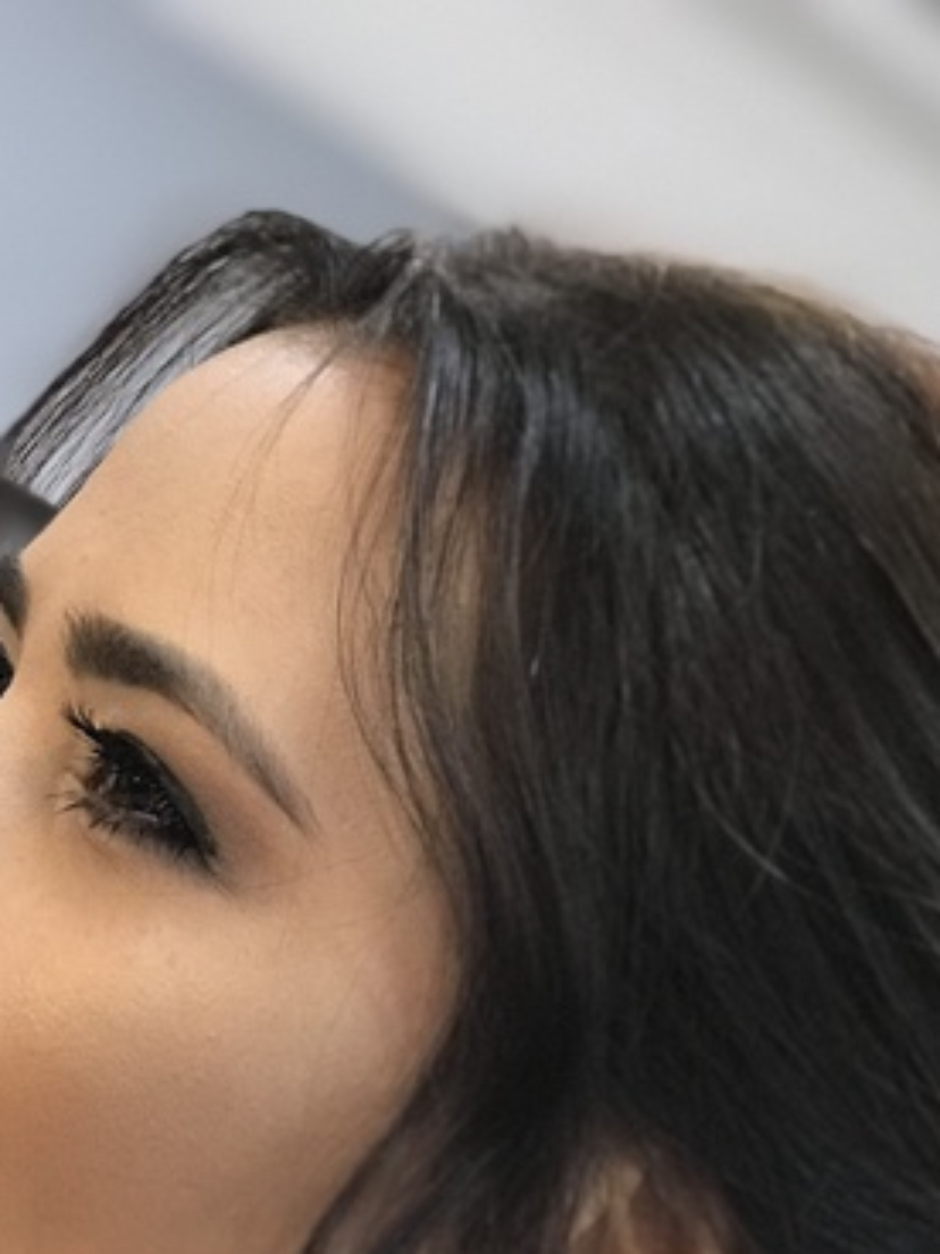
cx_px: 307
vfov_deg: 16.2
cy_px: 1302
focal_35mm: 119
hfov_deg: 12.4
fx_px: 4309
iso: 100
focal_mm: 6.6
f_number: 2.8
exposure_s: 1/50
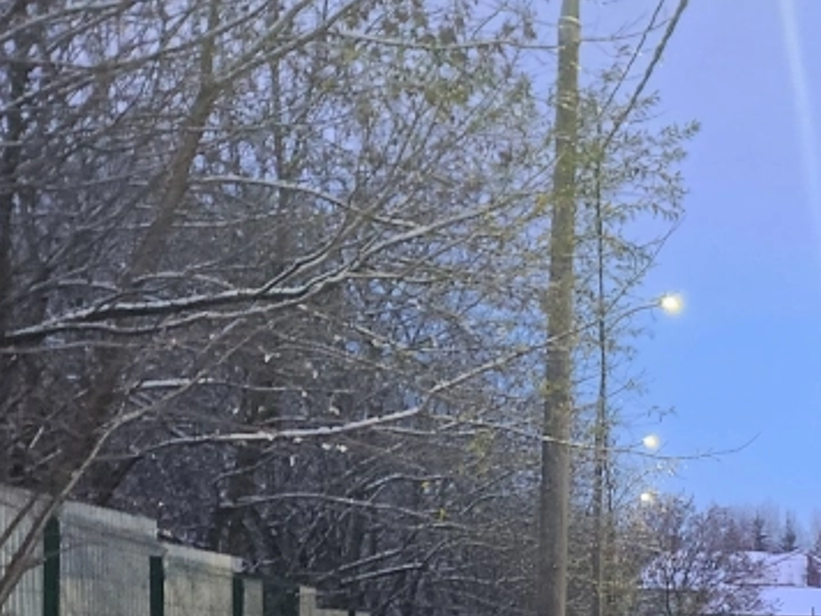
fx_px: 1921
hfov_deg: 19.4
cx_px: 1388
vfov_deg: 17.2
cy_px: 786
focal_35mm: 81
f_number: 1.8
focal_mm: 5.4
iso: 640
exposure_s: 1/33
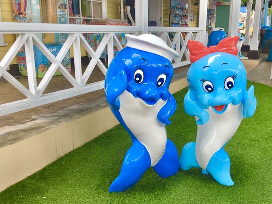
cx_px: 175
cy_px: 107
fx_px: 299
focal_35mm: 38
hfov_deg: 48.4
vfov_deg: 37.7
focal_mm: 4.15
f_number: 2.2
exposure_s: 1/202
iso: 25
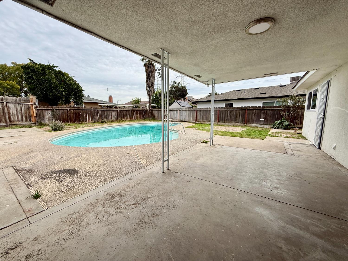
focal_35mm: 14
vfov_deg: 85.7
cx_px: 174
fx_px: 141
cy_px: 130
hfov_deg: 102.1
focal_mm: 2.22
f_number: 2.2
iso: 50
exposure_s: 1/830
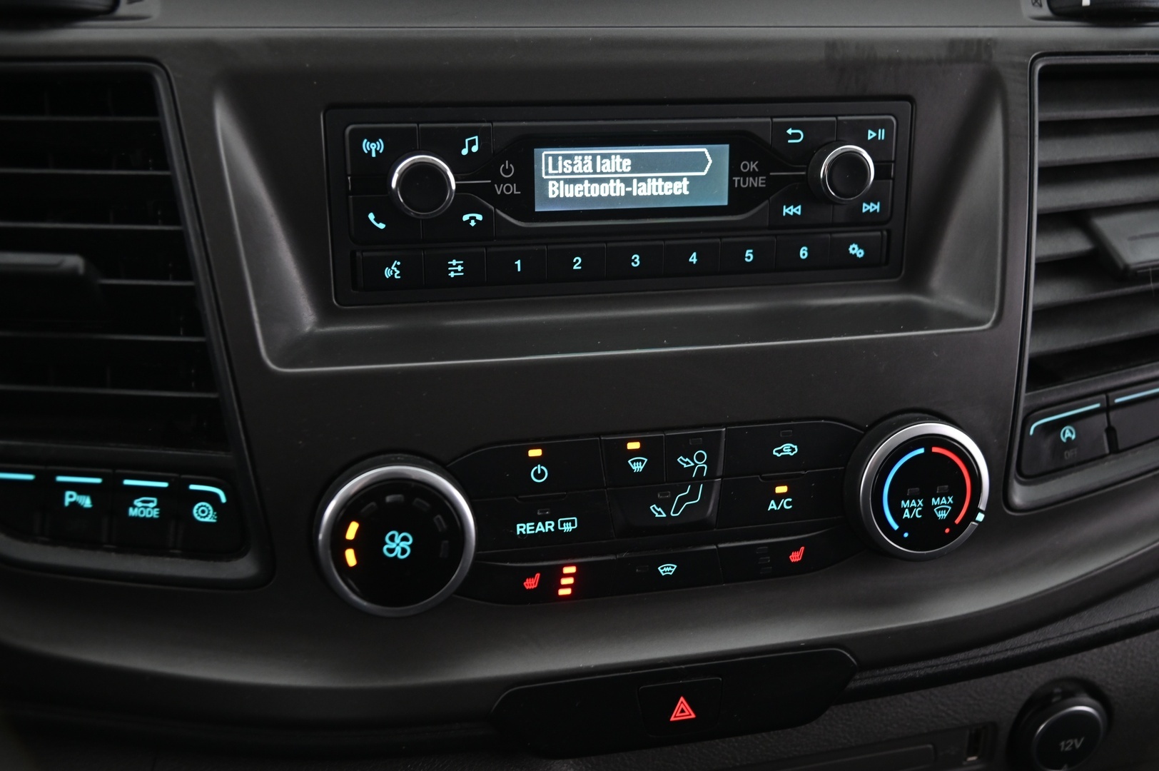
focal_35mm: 38
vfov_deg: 35.0
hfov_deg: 50.7
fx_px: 1222
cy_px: 386
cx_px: 580
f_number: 4
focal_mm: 38
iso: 2000
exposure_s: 1/13
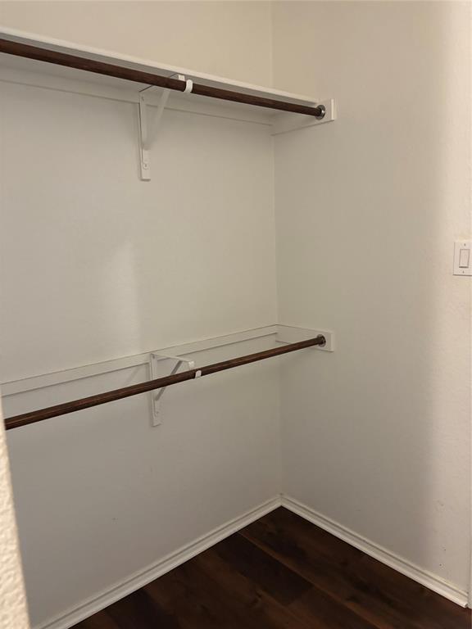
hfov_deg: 53.1
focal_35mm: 26
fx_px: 473
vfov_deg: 67.3
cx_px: 236
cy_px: 314
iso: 500
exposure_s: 1/40
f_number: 1.6
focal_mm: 5.96
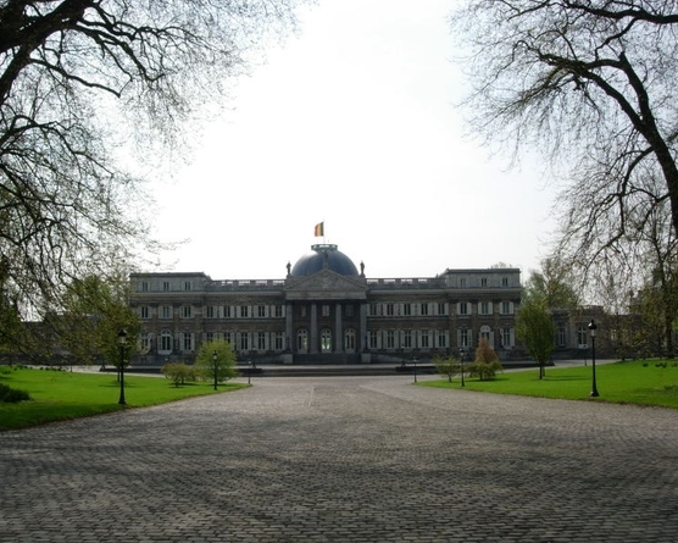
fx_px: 803
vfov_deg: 37.3
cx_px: 328
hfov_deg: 45.8
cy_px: 271
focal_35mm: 40
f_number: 4.8
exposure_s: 1/790
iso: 64
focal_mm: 7.8
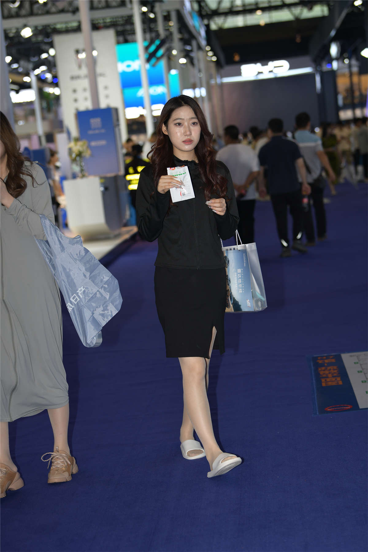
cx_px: 184
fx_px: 1411
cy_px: 276
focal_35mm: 92
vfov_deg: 22.1
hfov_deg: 14.9
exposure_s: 1/200
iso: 400
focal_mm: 92
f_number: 4
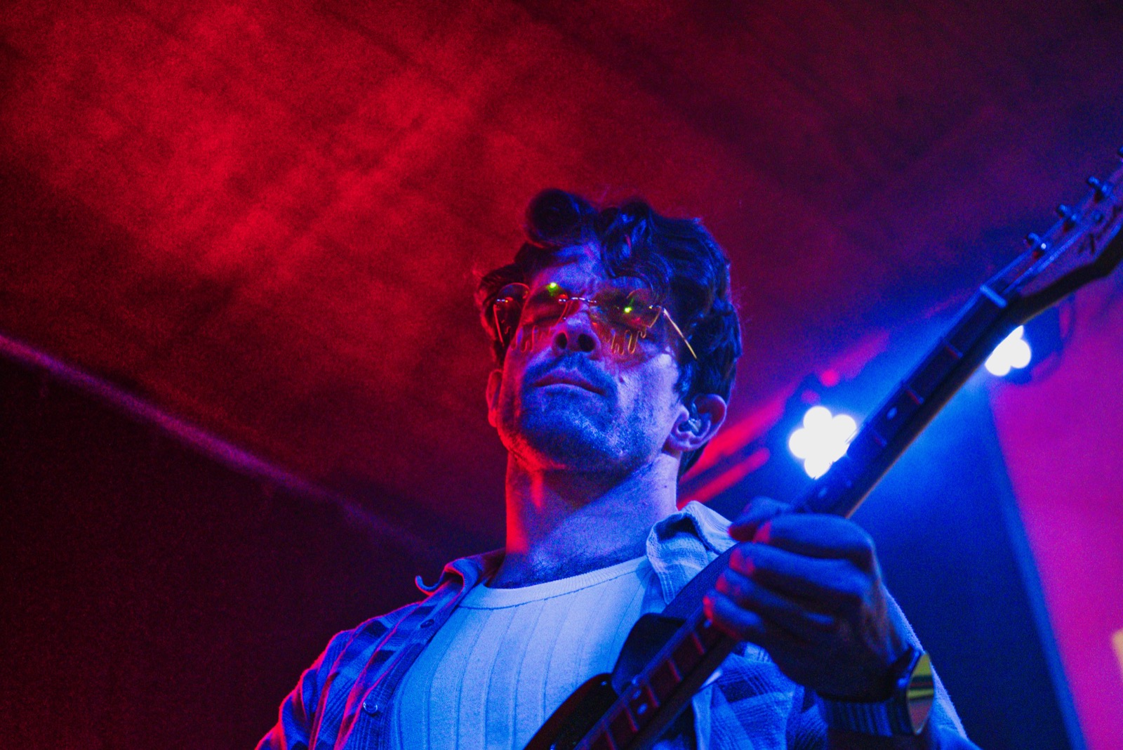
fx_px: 2340
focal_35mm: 75
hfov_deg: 27.0
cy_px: 375
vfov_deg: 18.2
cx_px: 562
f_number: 2.8
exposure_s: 1/160
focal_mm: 50
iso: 6400
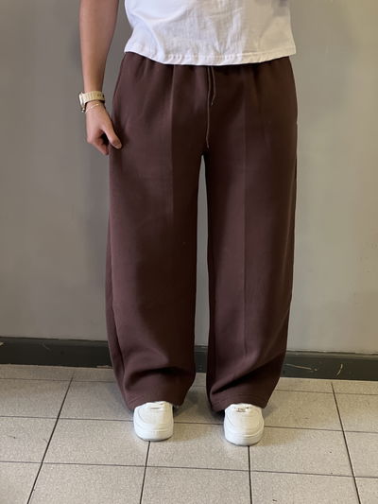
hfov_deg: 19.1
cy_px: 252
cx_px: 189
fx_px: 1121
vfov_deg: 25.3
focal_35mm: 77
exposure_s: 1/33
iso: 320
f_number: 2.8
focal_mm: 9
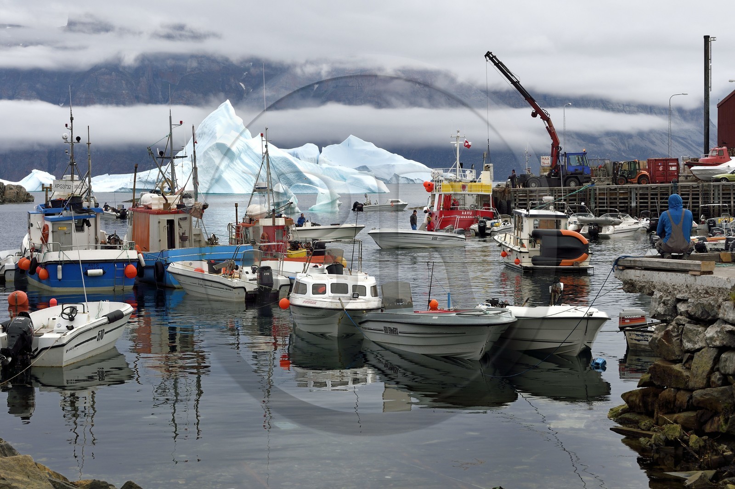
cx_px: 368
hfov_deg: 28.9
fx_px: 1428
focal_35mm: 70
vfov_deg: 19.4
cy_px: 244
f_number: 9
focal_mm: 70
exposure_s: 1/400
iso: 400
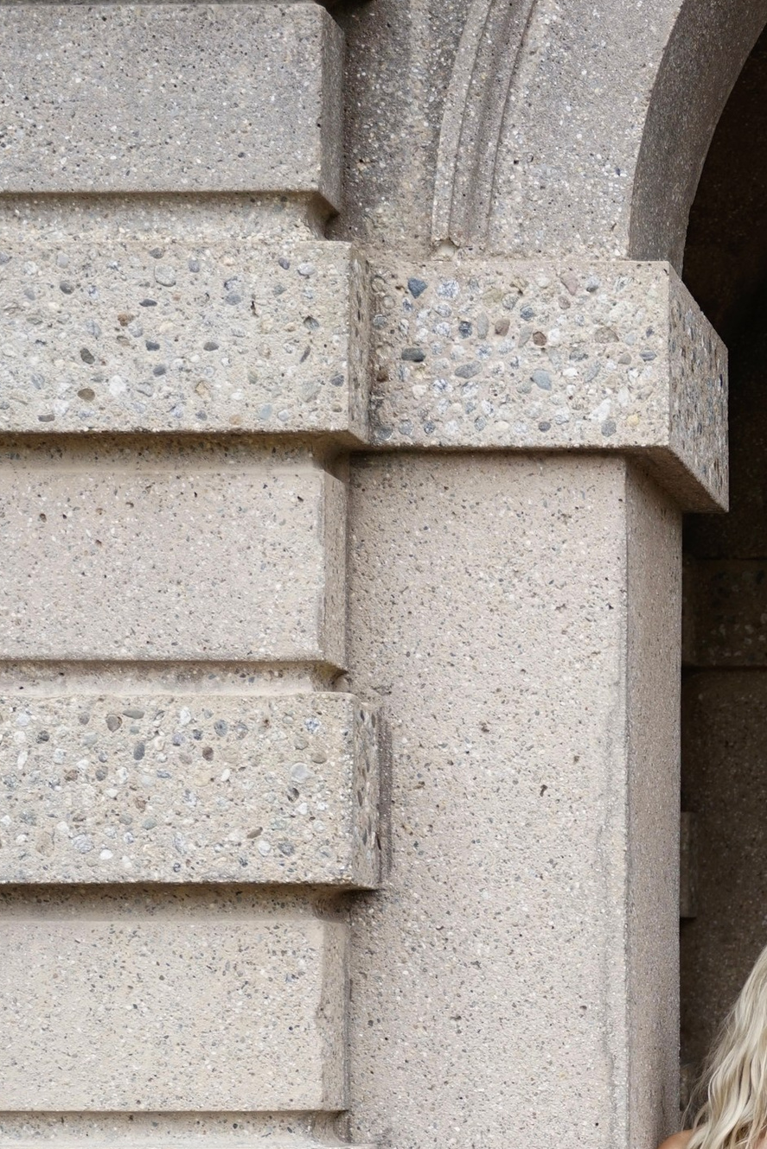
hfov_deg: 13.0
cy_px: 1021
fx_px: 3227
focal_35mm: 101
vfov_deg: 19.8
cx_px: 1044
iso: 400
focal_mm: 35
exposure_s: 1/500
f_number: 2.8
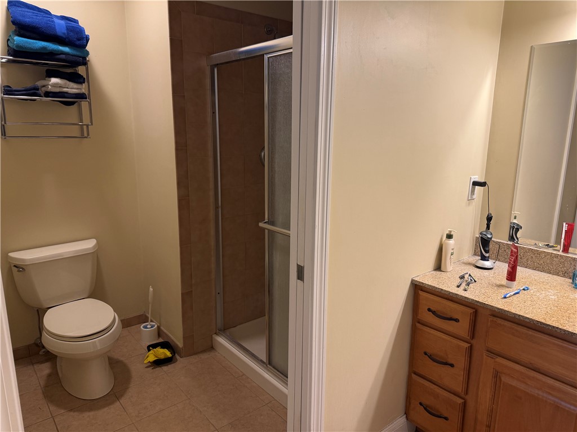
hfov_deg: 71.6
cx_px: 288
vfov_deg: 56.8
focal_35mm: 24
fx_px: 400
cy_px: 216
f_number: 1.78
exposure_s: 1/60
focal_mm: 6.76
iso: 125
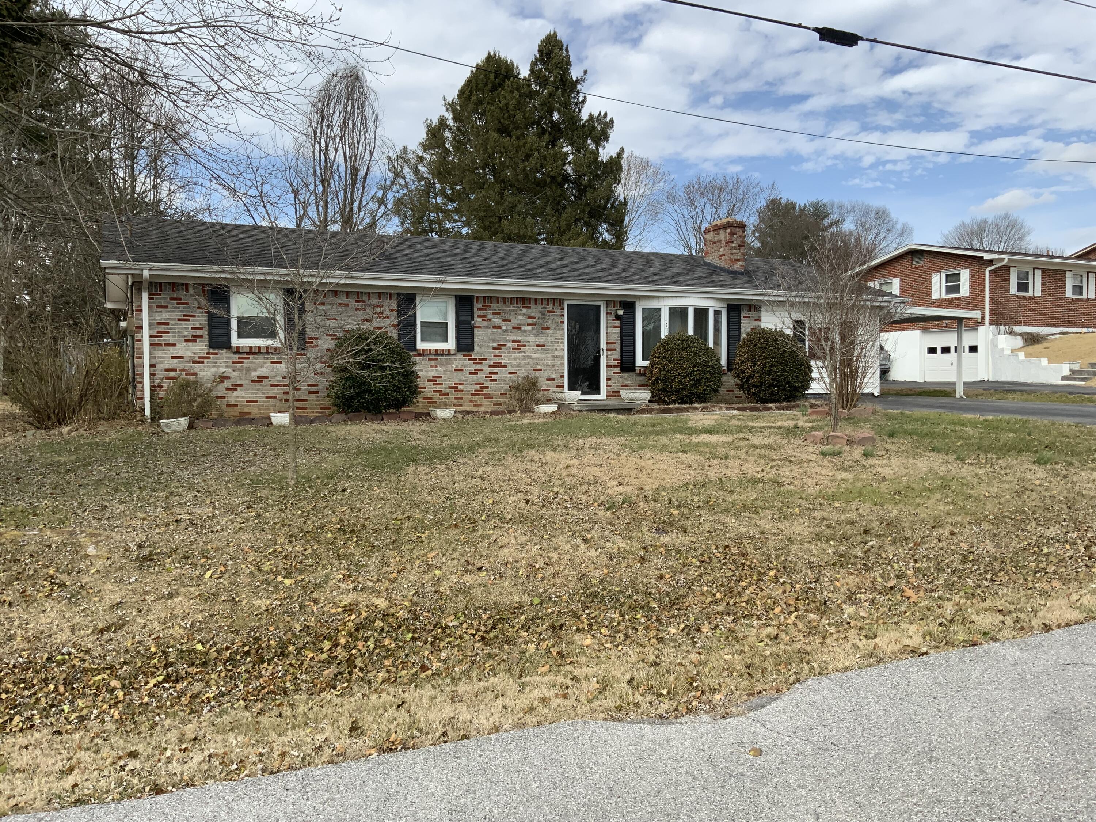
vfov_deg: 48.2
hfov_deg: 61.7
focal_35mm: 29
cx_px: 548
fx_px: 918
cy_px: 411
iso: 16
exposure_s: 1/1311
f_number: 1.8
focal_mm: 3
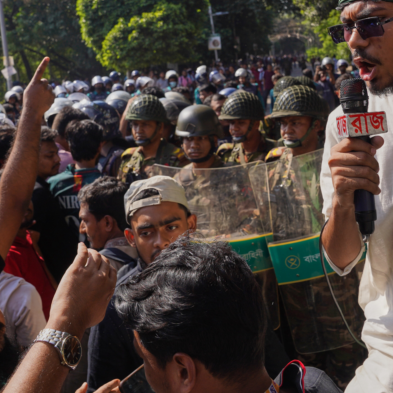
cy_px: 120
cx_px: 239
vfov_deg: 38.6
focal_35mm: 43
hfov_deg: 39.0
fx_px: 552
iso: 200
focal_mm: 24
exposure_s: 1/640
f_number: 6.3
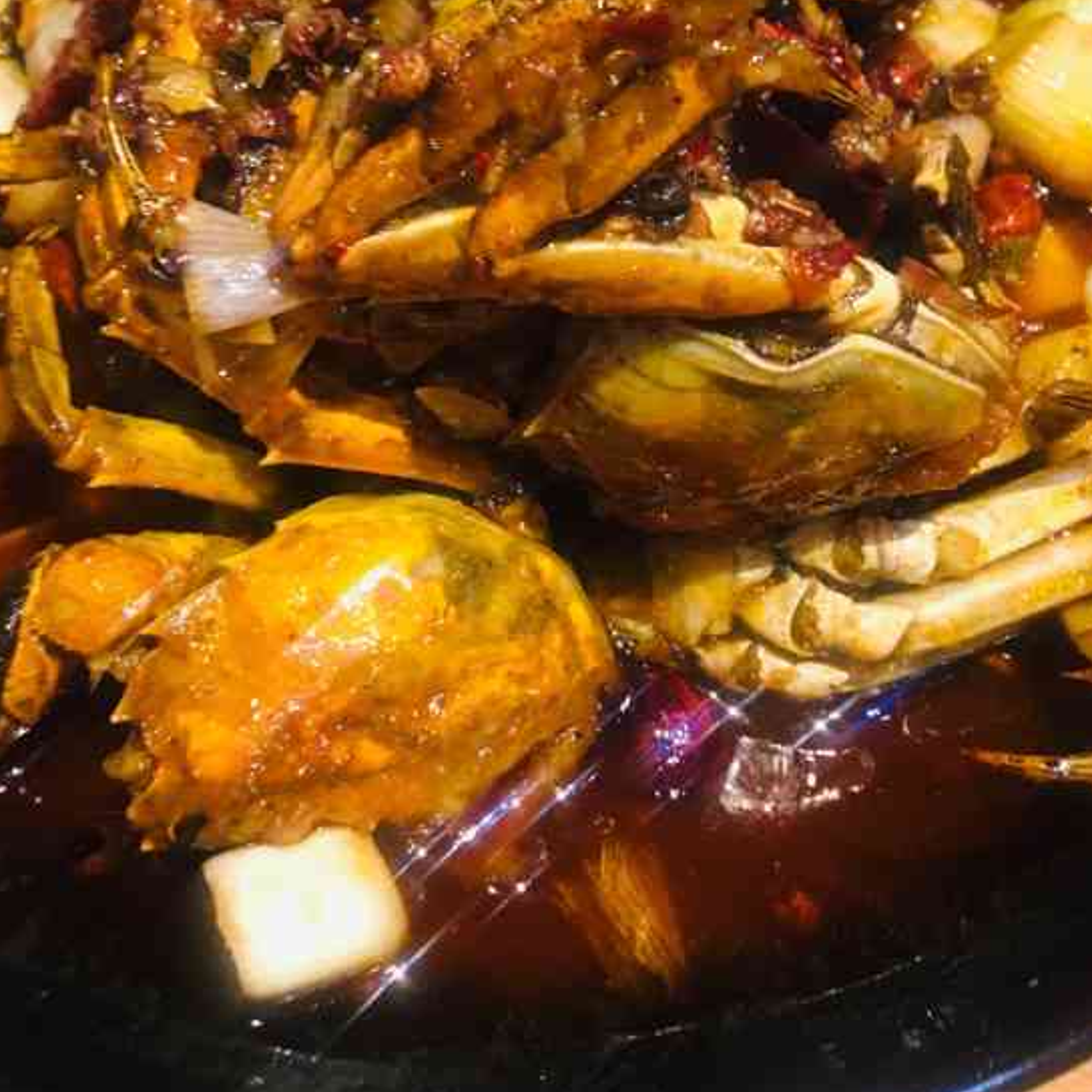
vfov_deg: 37.5
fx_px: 1570
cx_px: 472
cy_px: 286
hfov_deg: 38.3
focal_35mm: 44
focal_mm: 4.15
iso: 100
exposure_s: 1/10
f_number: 2.2
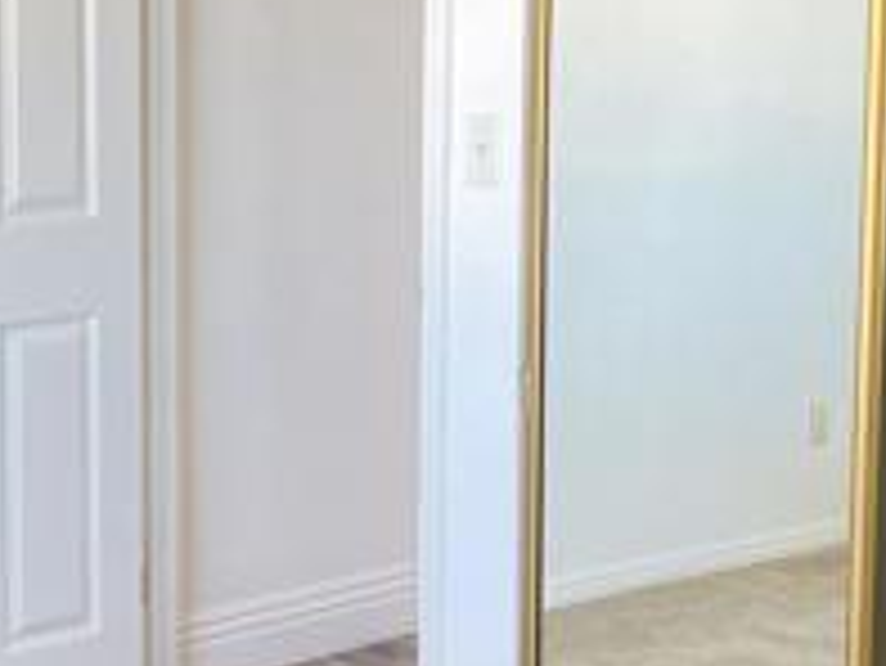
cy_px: 252
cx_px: 139
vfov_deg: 16.2
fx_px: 2331
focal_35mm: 91
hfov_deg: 21.2
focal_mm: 3.99
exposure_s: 1/60
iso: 160
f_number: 1.8
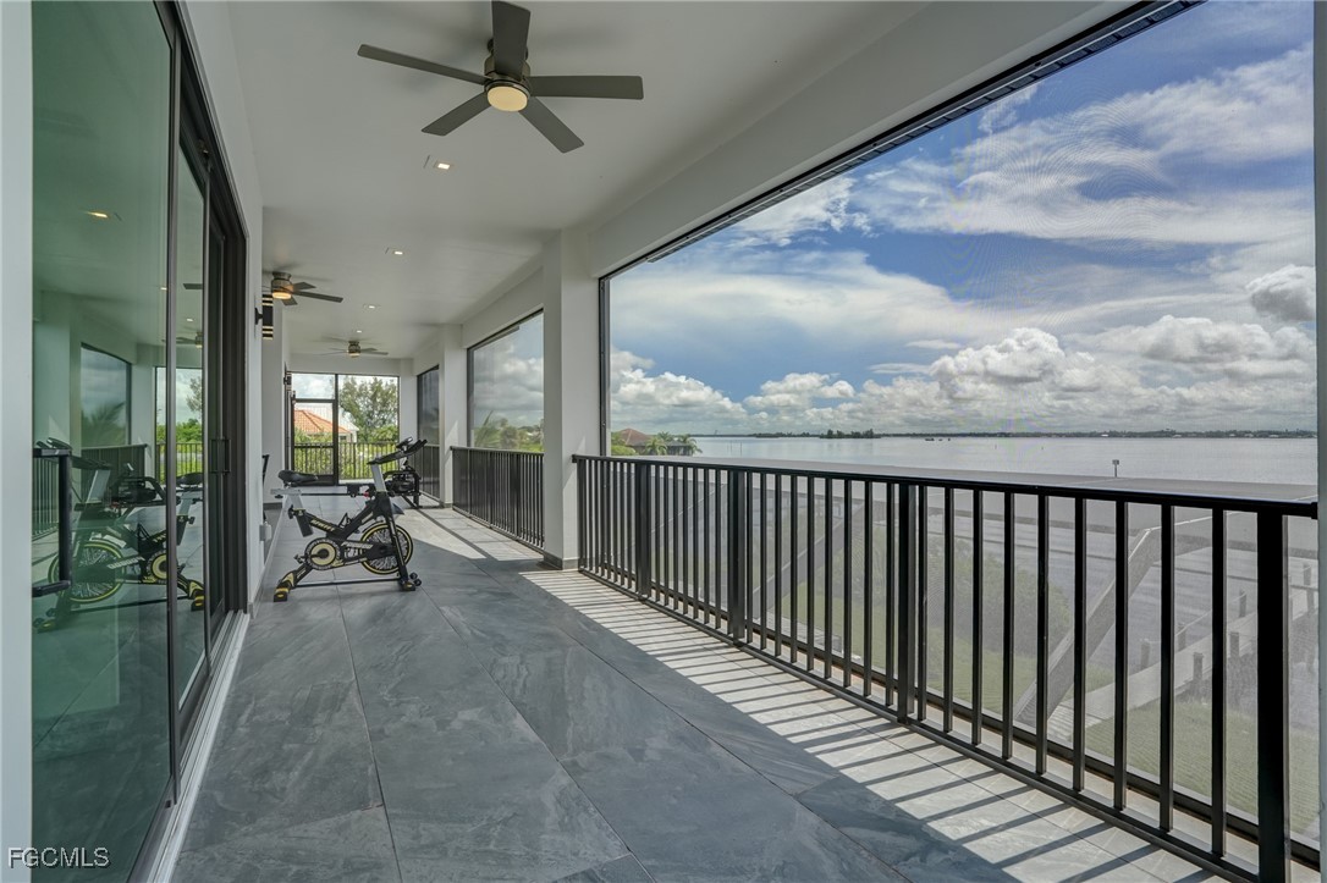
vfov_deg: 73.7
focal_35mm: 16
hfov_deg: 96.8
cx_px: 664
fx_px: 589
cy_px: 442
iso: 400
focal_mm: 16
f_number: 9
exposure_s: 1/400
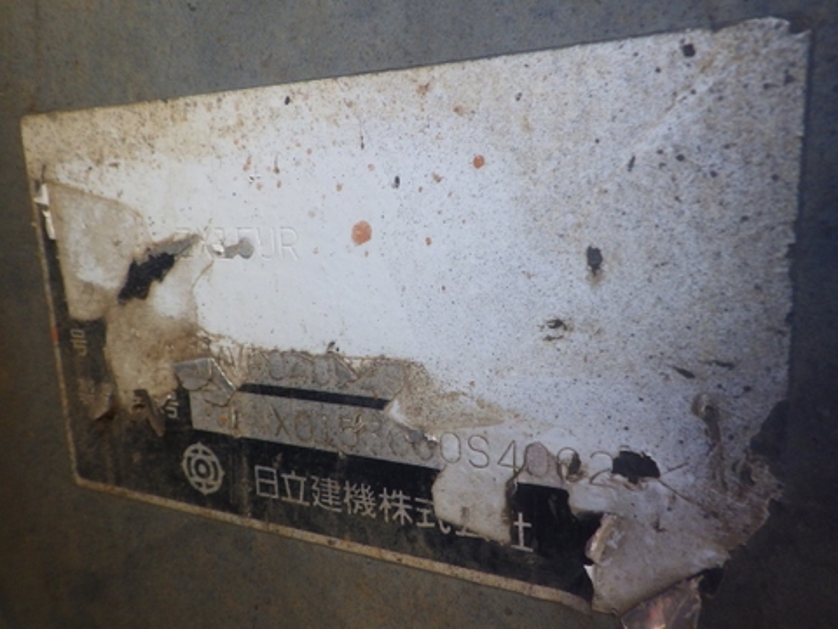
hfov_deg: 63.4
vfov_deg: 49.7
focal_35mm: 28
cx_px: 419
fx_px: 678
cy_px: 314
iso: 125
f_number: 3.5
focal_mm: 5
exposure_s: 1/45
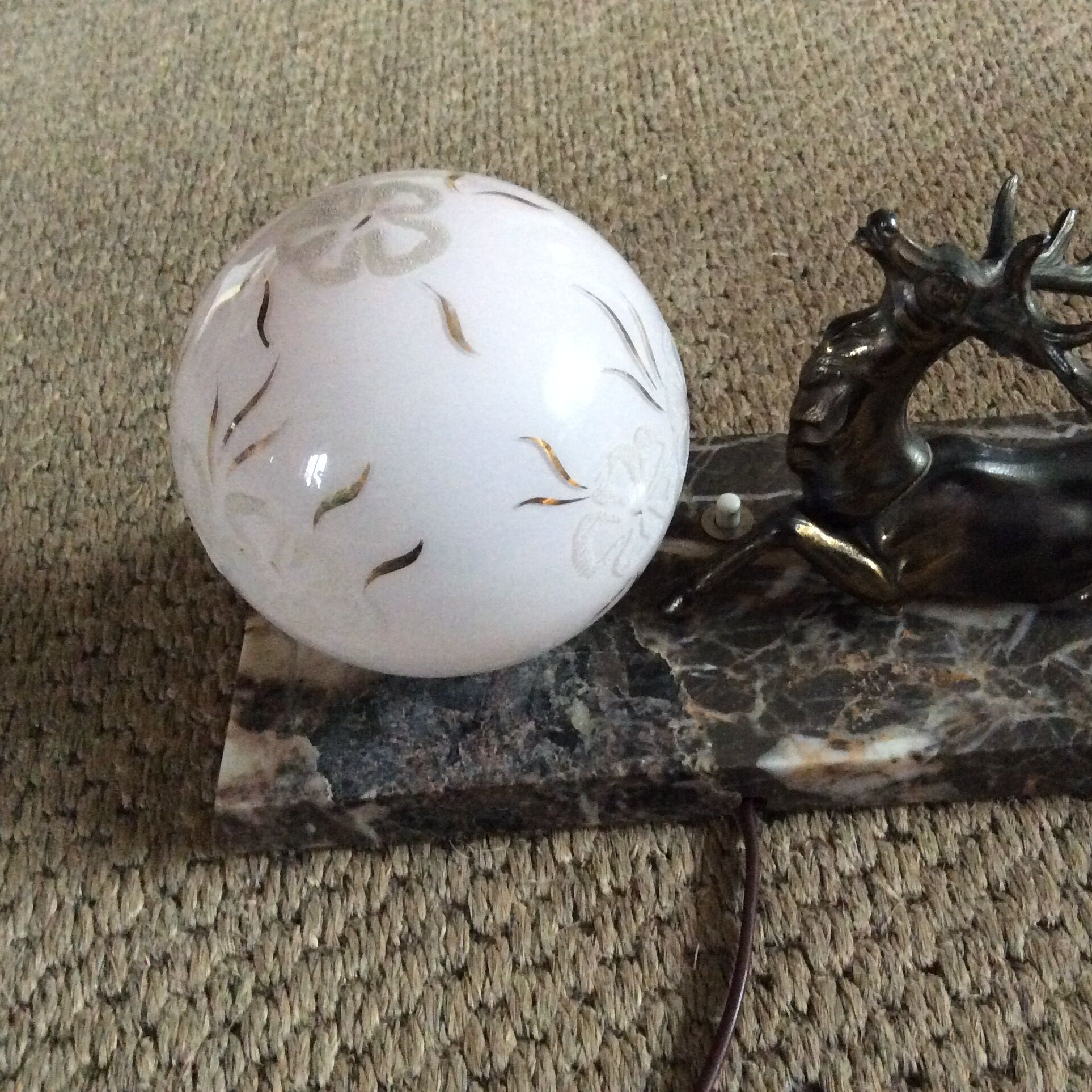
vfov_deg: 43.9
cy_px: 545
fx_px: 1356
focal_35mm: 38
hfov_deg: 43.6
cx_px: 672
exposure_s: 1/17
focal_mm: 3.3
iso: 400
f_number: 2.4
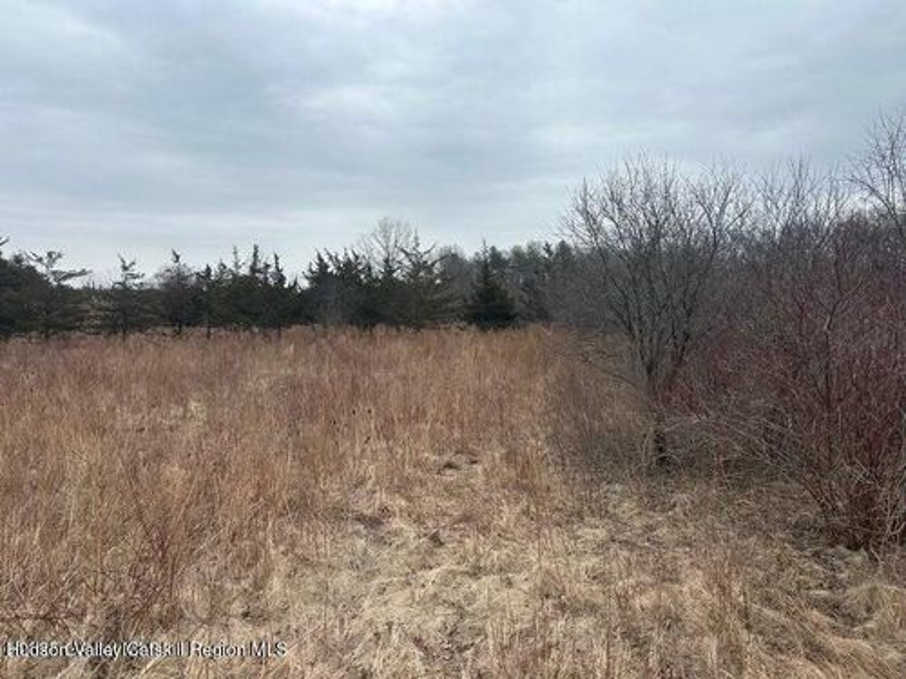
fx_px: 680
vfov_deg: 53.1
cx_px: 453
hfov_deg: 67.3
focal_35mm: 26
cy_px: 340
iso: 50
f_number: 1.5
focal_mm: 5.7
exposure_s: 1/1934
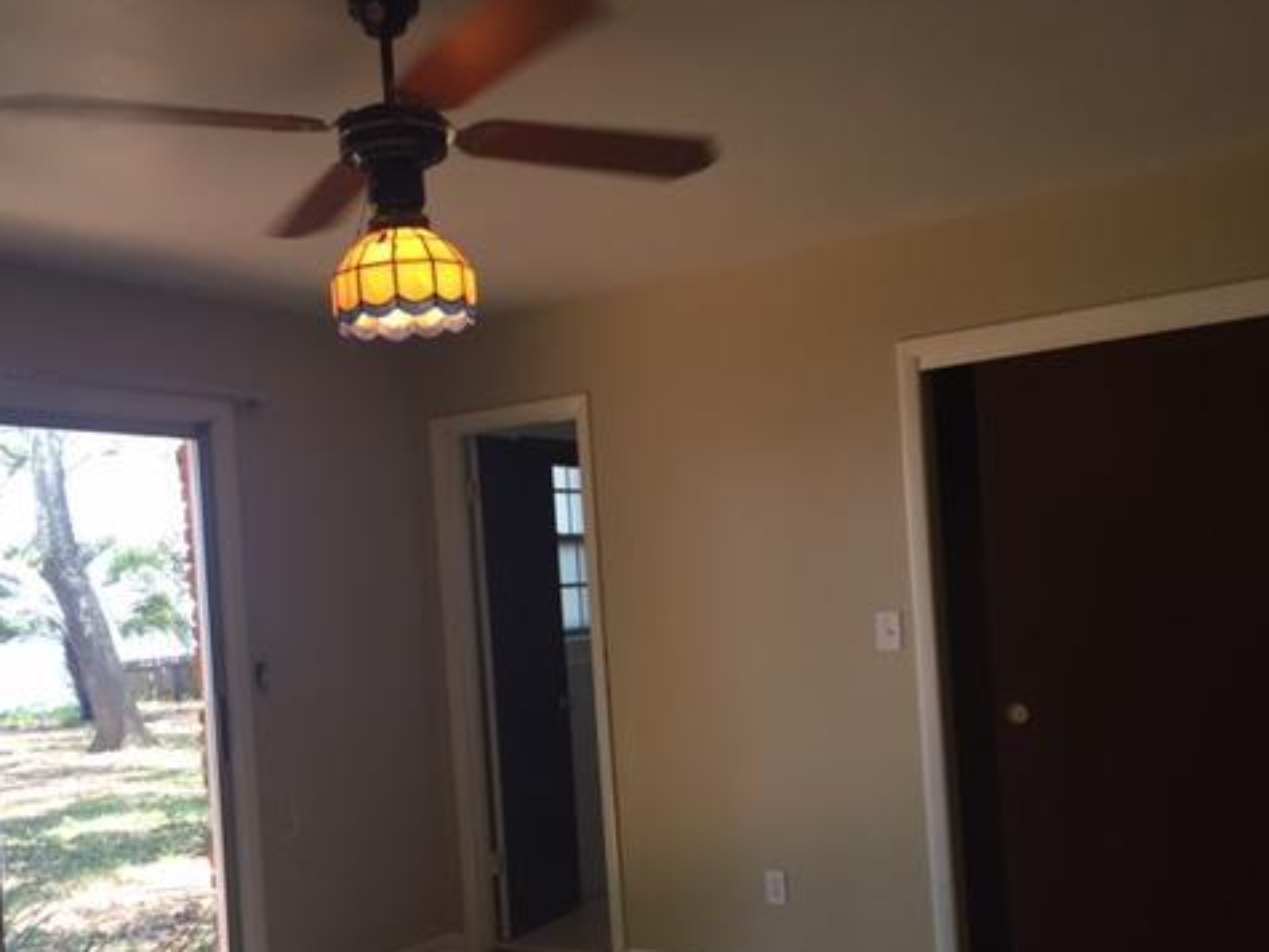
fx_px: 1430
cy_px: 624
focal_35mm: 39
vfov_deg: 36.5
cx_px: 507
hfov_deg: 47.6
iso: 32
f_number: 2.2
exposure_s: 1/40
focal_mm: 4.15
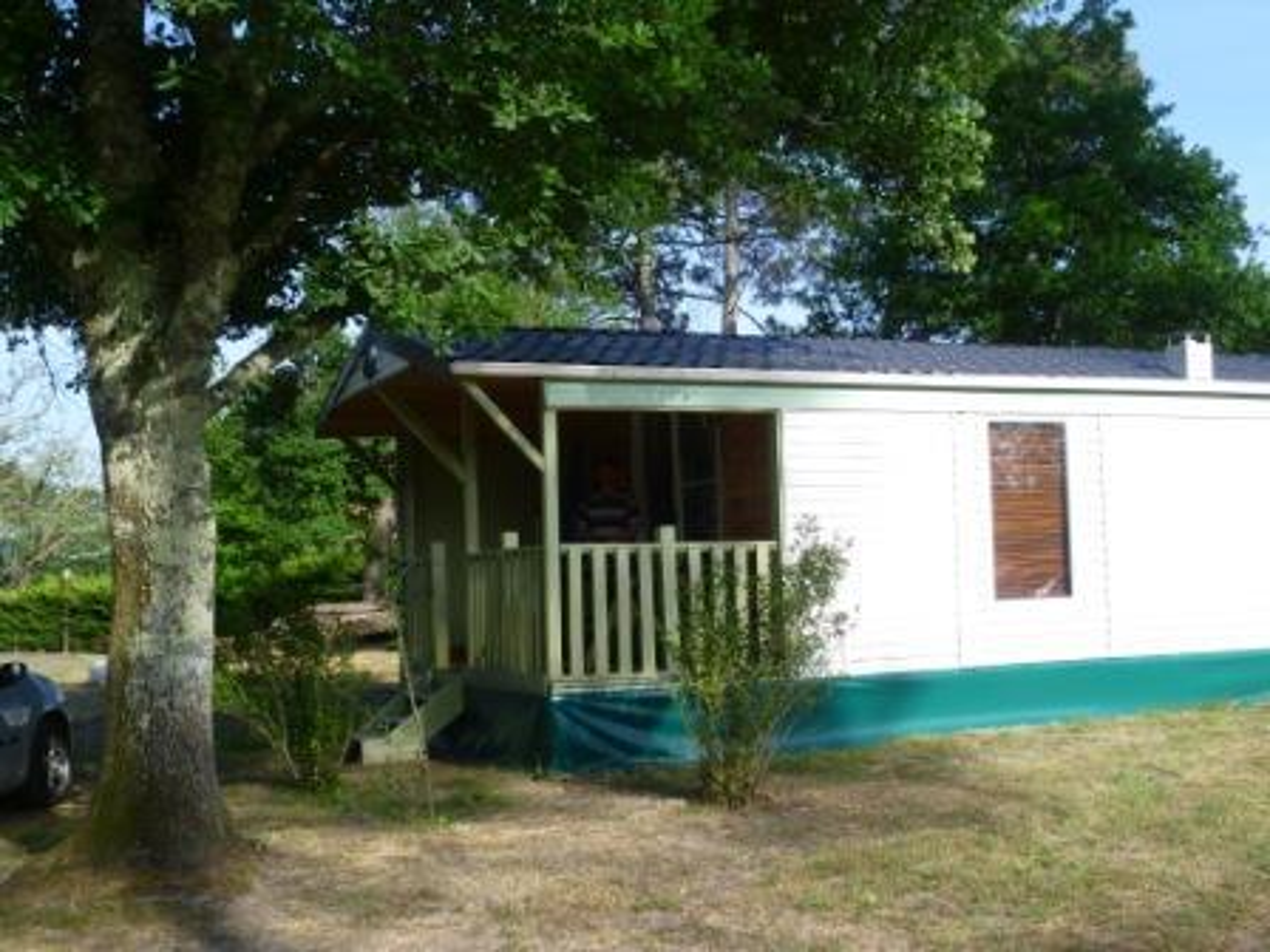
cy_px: 476
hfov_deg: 42.1
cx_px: 635
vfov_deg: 32.2
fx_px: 1651
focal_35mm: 45
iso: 80
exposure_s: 1/400
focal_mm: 8
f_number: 3.4
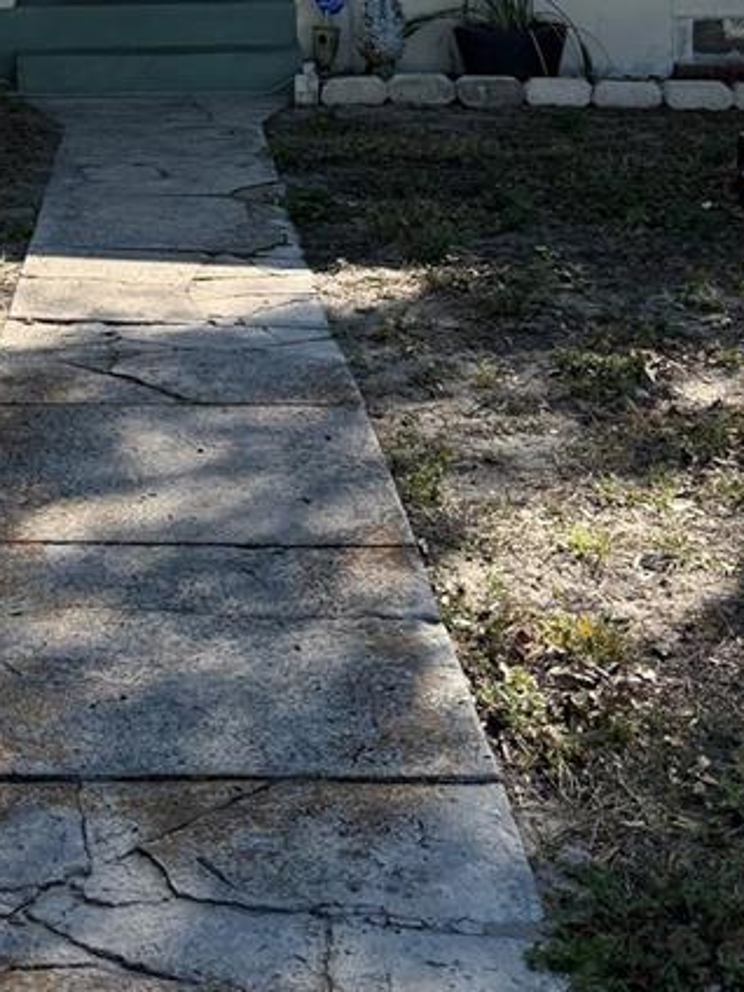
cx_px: 145
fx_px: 1949
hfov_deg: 21.3
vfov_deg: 25.8
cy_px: -168
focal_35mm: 68
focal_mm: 6.76
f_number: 1.78
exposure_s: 1/3425
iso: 100
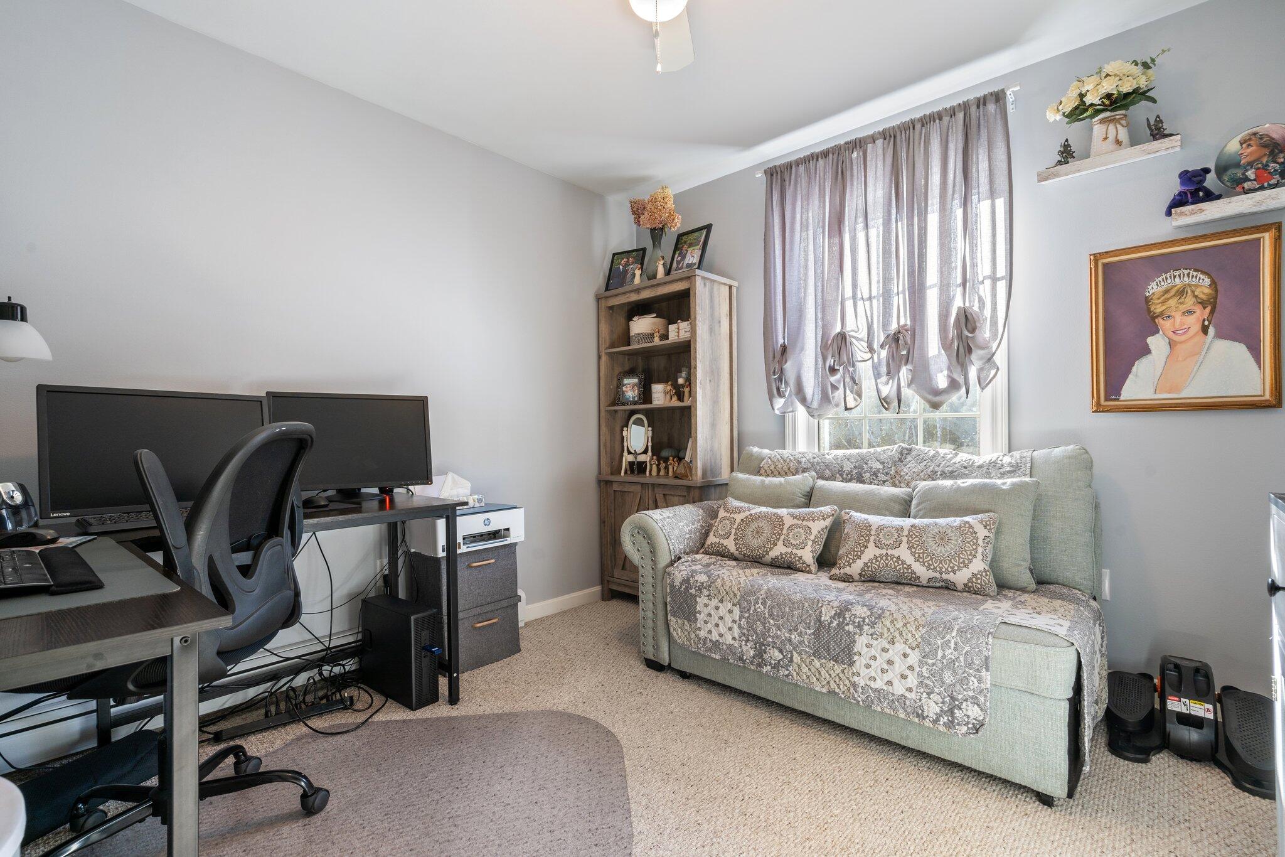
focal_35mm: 16
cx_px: 642
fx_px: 571
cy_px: 428
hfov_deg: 96.7
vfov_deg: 73.7
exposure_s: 1/4
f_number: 9
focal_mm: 16
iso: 50
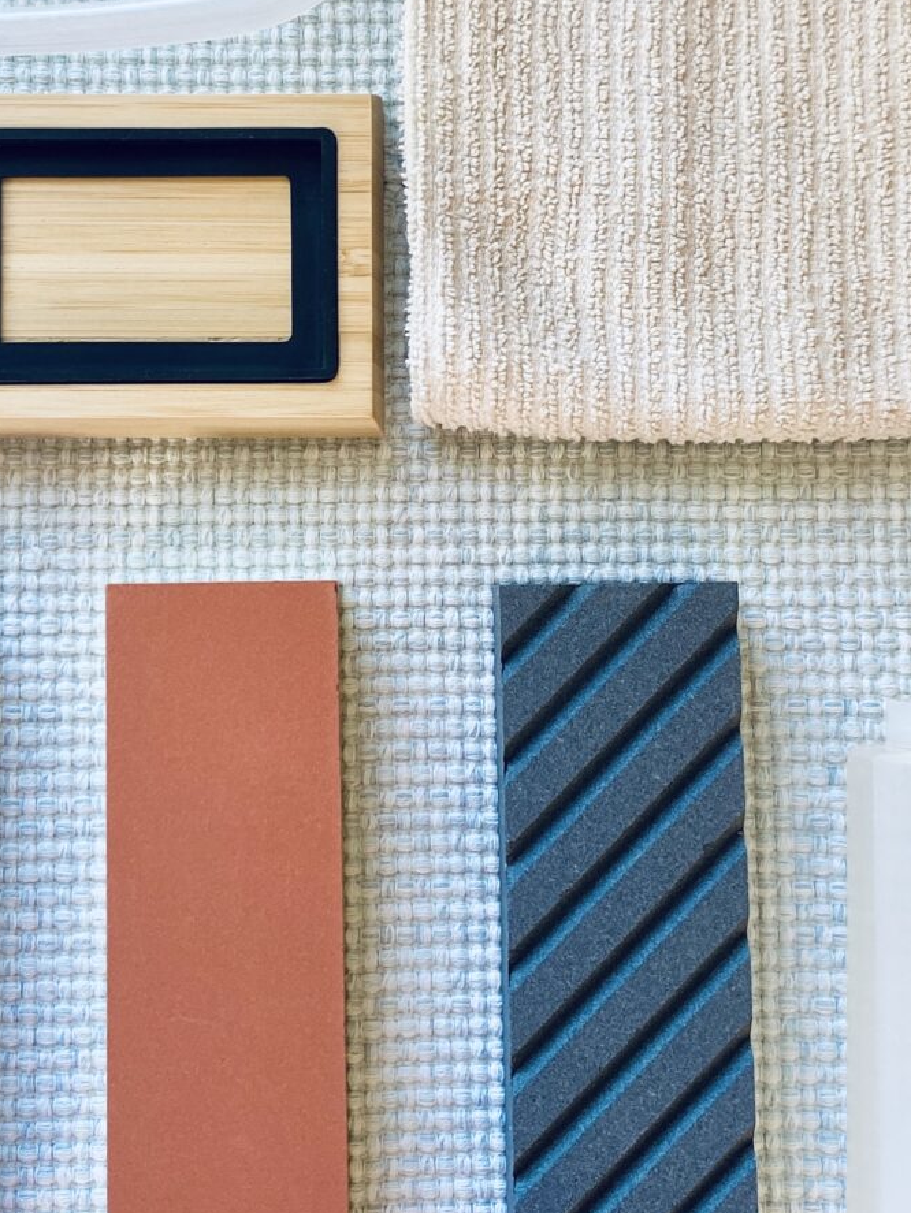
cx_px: 300
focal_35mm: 45
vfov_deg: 40.4
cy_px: 248
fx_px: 1578
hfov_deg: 31.9
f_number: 1.8
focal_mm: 4.25
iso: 64
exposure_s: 1/60
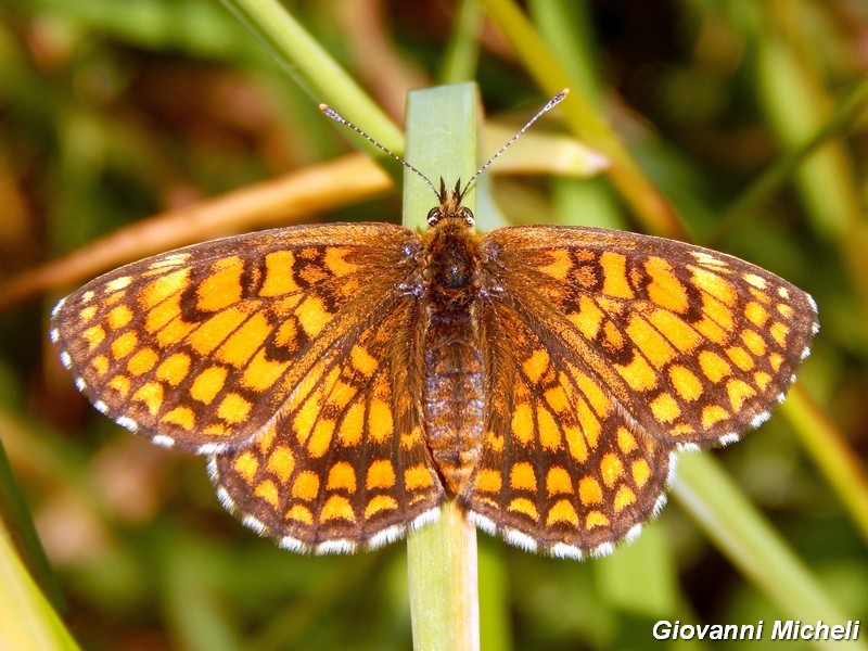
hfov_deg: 10.7
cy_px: 326
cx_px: 434
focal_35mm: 184
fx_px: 4614
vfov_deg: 8.1
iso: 125
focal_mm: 32.8
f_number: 5.3
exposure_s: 1/400
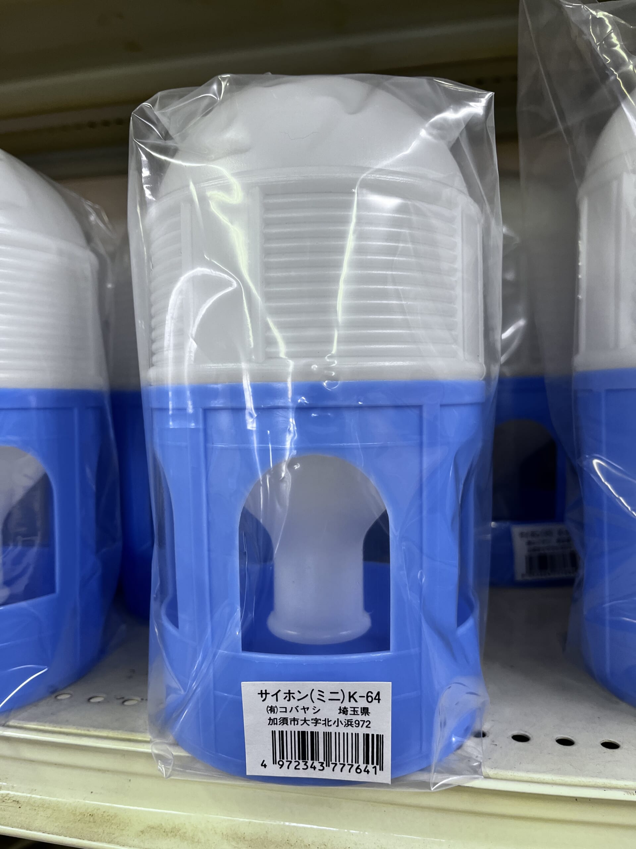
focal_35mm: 26
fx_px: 637
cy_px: 424
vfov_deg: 67.3
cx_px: 318
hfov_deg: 53.1
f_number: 1.6
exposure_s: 1/100
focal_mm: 5.1
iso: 125
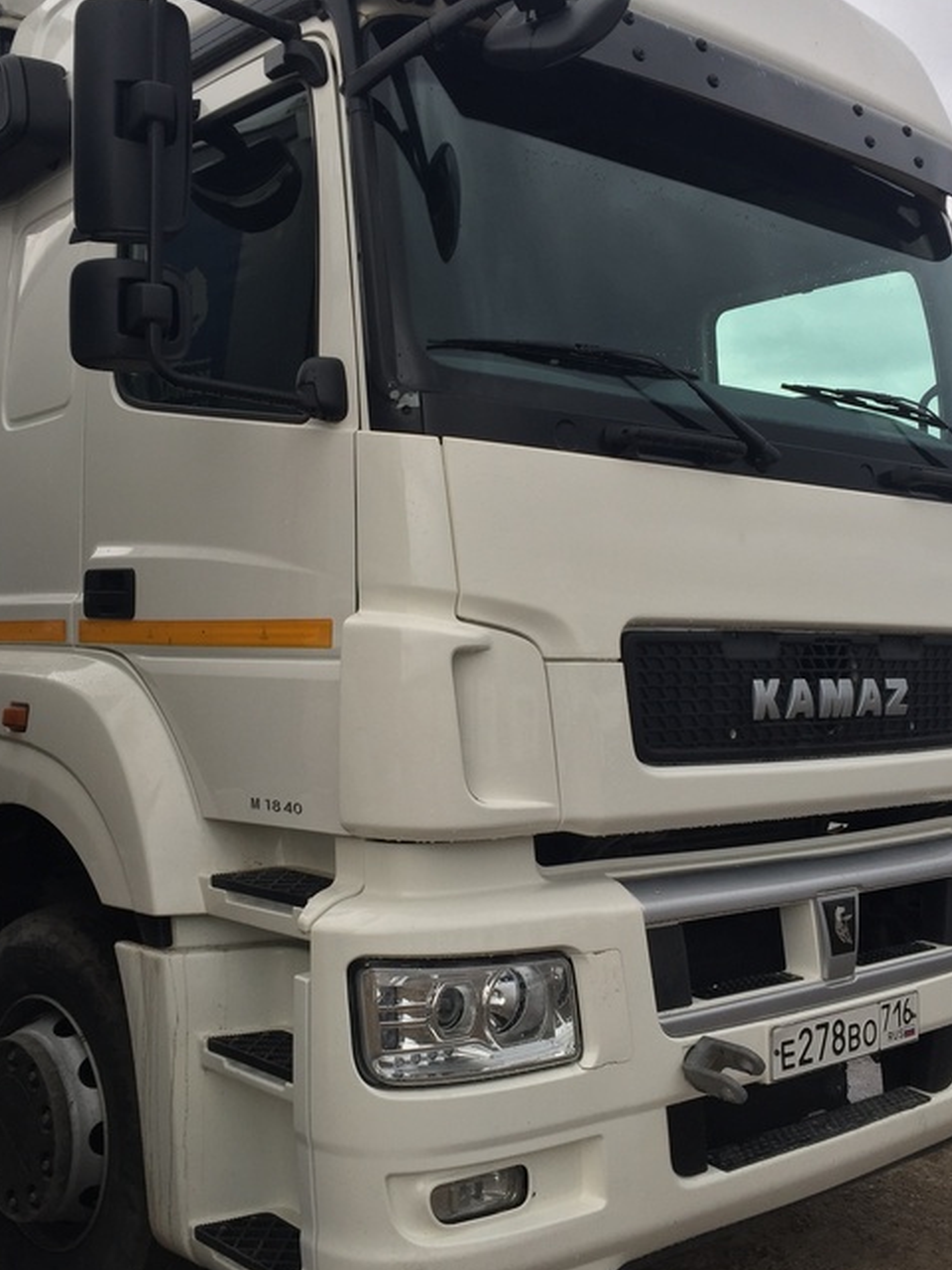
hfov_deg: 38.7
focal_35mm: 37
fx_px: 1357
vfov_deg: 50.1
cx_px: 498
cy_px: 661
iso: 32
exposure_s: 1/253
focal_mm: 4.15
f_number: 2.2
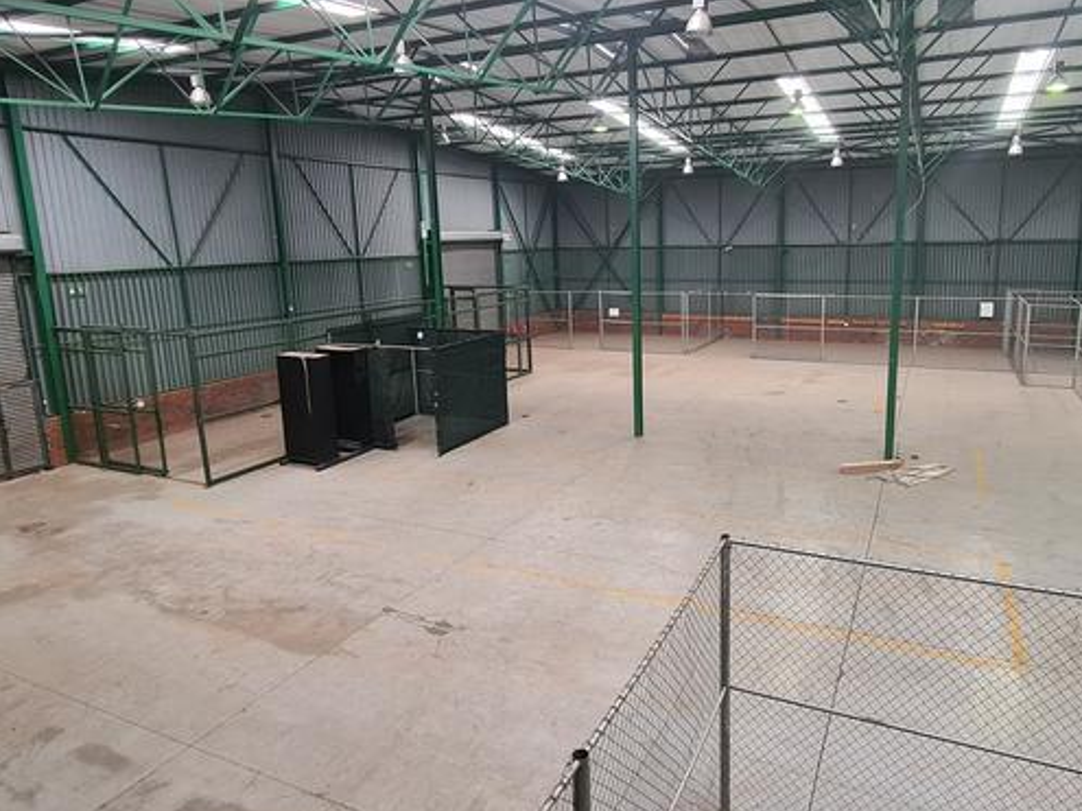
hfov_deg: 78.4
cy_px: 369
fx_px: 656
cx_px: 627
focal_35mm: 21
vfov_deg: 63.3
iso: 200
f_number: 2.2
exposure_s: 1/50
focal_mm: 2.2
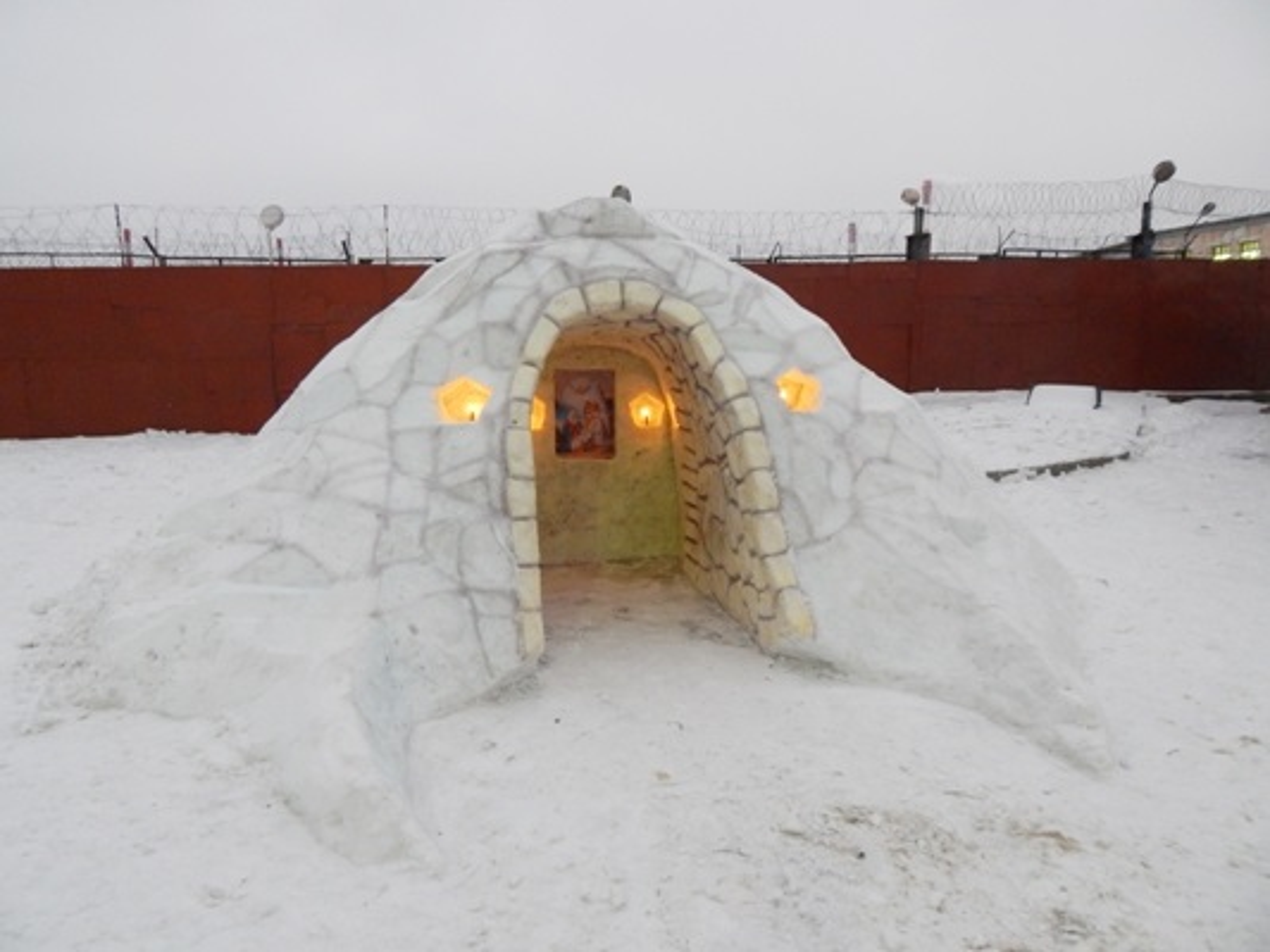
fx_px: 844
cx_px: 635
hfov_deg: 73.9
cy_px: 476
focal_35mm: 23
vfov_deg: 58.9
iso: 400
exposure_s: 1/15
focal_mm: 4
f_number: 3
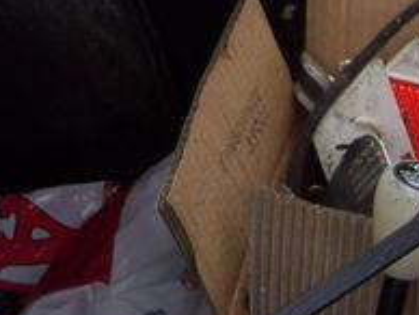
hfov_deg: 16.2
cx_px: -2
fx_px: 1442
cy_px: -106
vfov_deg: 12.1
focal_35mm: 119
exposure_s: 1/80
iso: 80
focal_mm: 6
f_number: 2.7
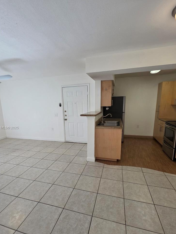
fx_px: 108
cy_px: 128
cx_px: 82
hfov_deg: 78.0
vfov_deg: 94.2
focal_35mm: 16
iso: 100
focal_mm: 2.2
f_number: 1.9
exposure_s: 1/120
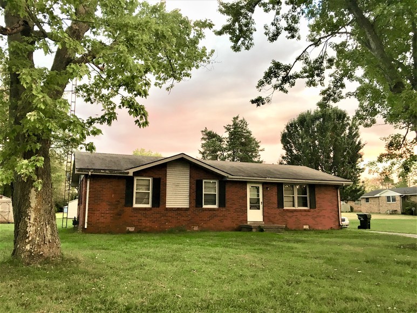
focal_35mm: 29
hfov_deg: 61.7
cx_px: 208
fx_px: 349
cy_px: 156
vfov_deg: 48.2
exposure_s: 1/30
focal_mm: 4.15
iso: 32
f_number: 2.2
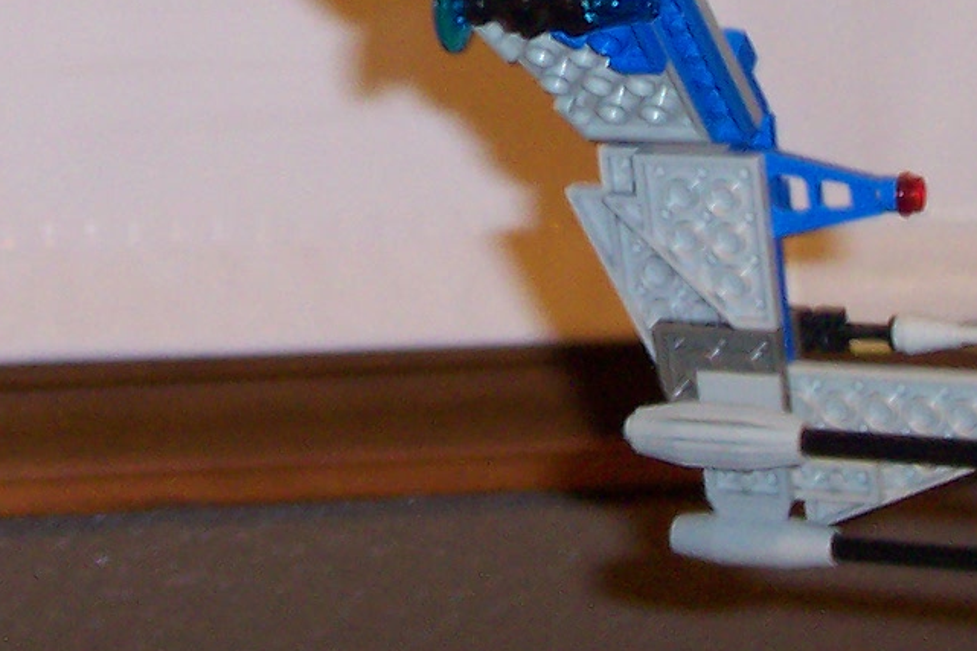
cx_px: 451
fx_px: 4314
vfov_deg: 8.5
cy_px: -227
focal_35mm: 159
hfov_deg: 12.9
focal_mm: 8
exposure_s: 1/30
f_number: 2.8
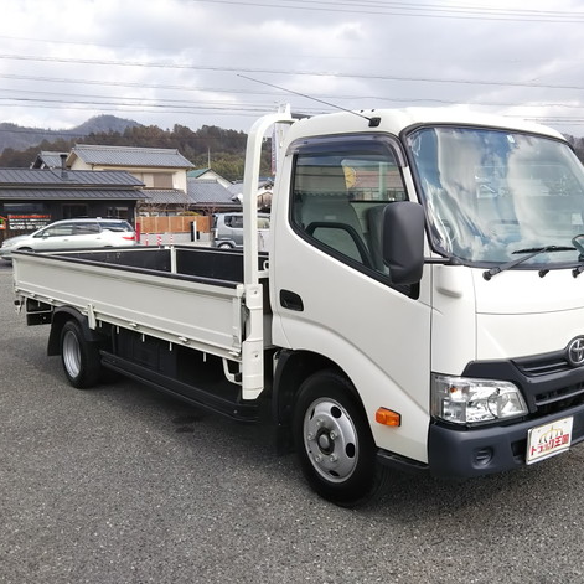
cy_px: 296
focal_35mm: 36
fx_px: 687
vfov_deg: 46.0
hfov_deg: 45.7
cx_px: 362
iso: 20
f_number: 2.2
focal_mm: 4
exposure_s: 1/459
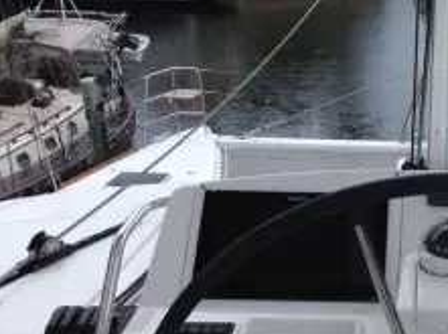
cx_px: 450
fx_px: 866
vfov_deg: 21.4
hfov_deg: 27.3
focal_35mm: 67
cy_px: 306
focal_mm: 4.12
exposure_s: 1/1232
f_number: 2.4
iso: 50
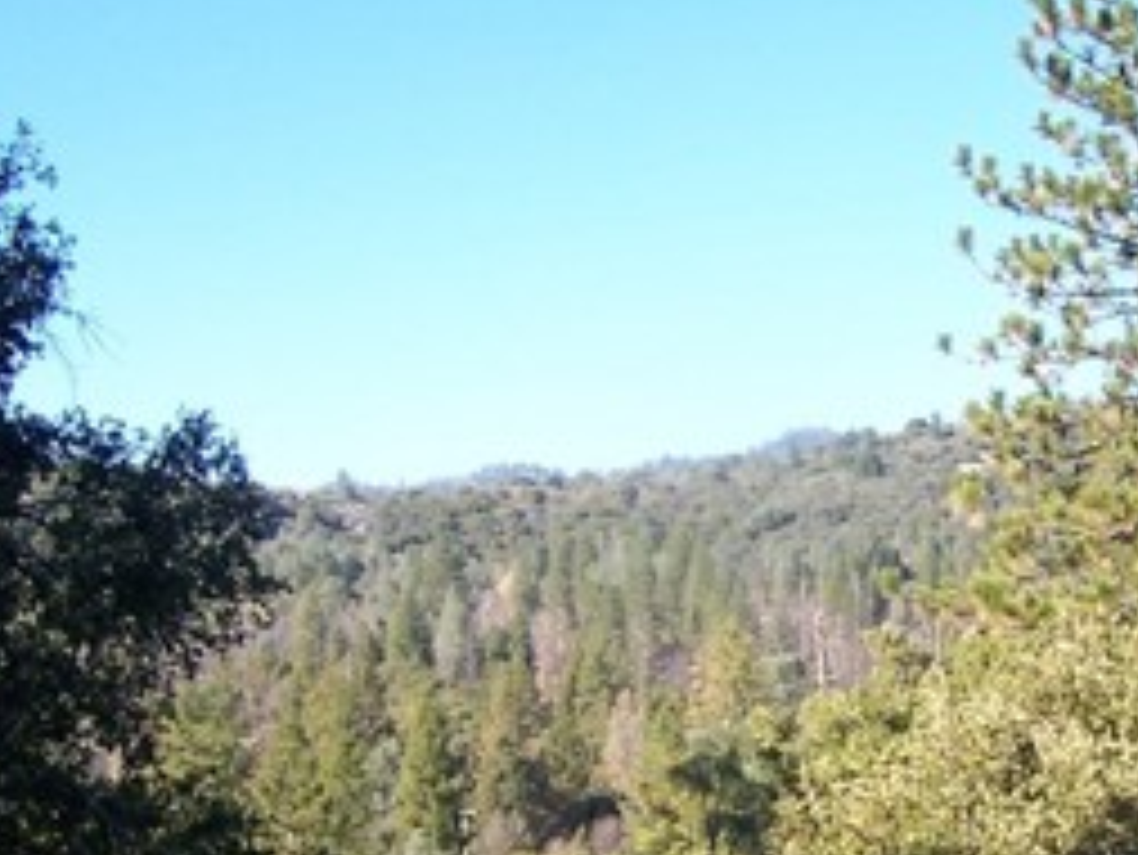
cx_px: 1111
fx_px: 3157
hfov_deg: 19.9
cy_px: 684
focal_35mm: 96
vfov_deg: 15.3
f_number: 2.8
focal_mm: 6.3
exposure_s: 1/350
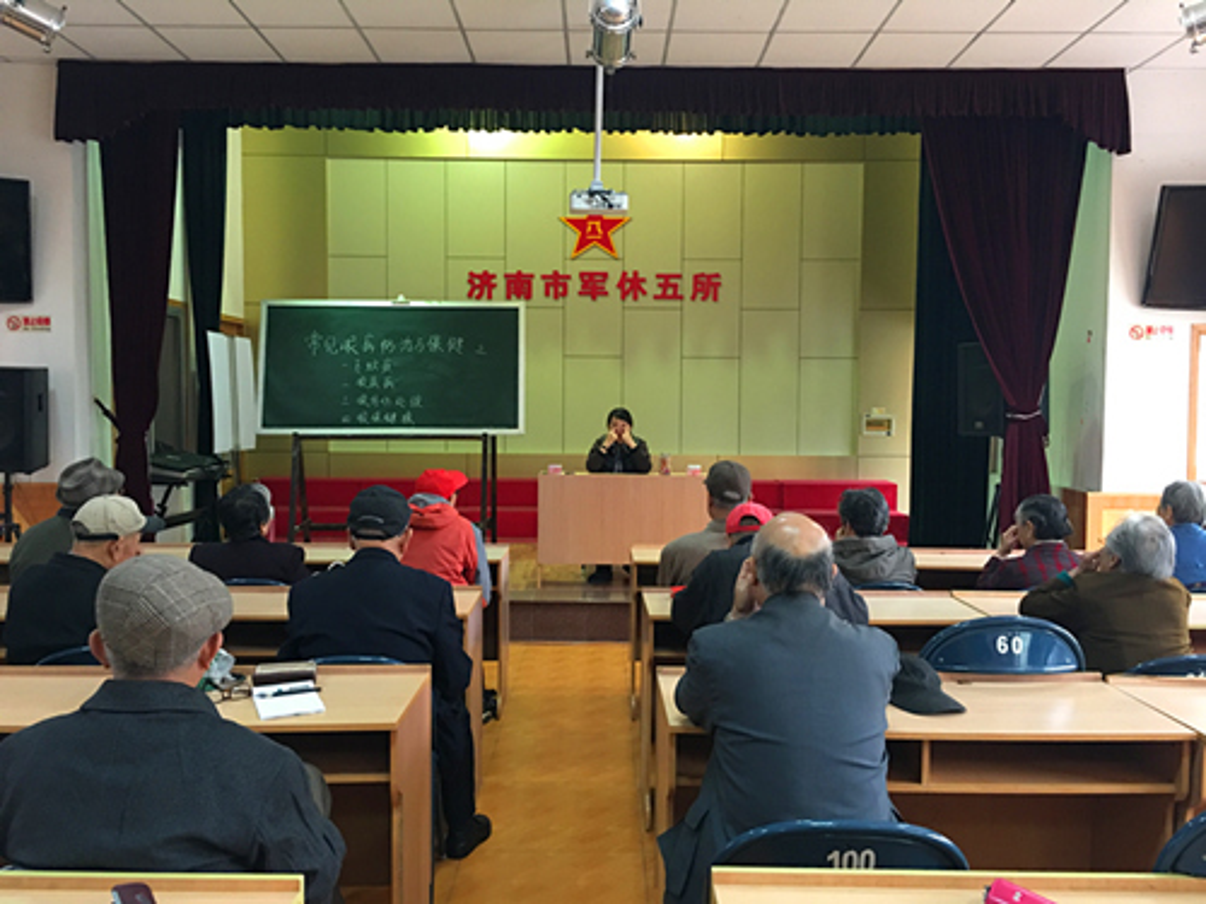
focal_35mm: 29
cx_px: 603
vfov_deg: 48.2
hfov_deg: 61.7
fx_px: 1010
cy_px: 452
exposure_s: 1/10
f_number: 2.2
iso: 100
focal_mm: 4.15
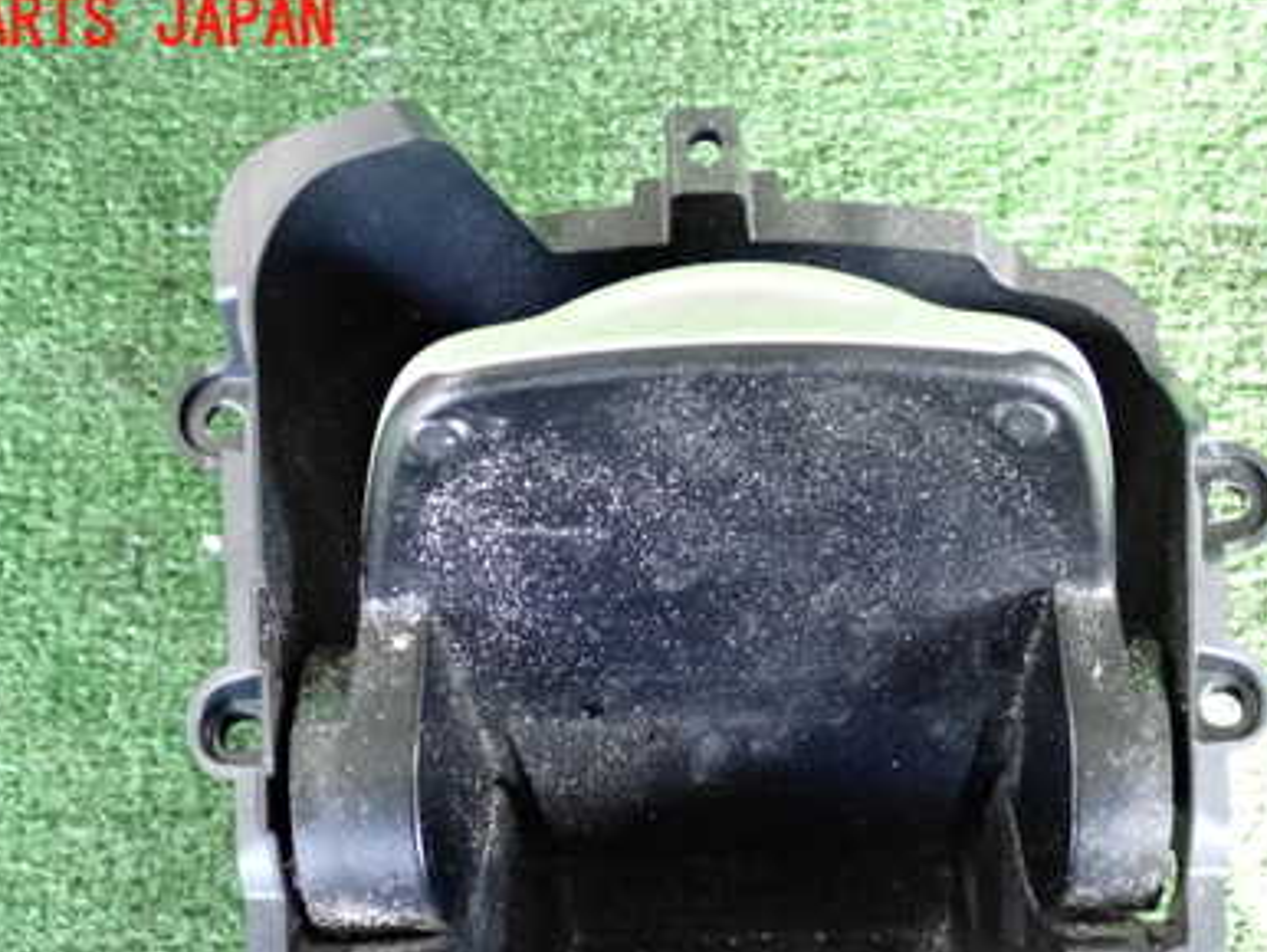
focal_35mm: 59
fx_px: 2161
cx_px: 722
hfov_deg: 32.6
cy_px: 722
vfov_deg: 24.5
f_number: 2.7
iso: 2500
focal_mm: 6.83
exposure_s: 1/125
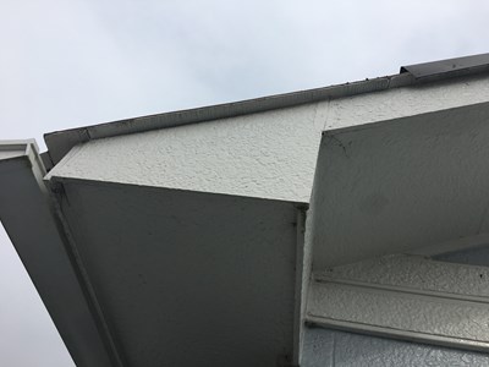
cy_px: 184
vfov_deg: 48.2
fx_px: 410
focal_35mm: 29
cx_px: 244
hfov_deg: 61.7
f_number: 2.2
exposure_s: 1/2262
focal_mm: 4.15
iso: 25
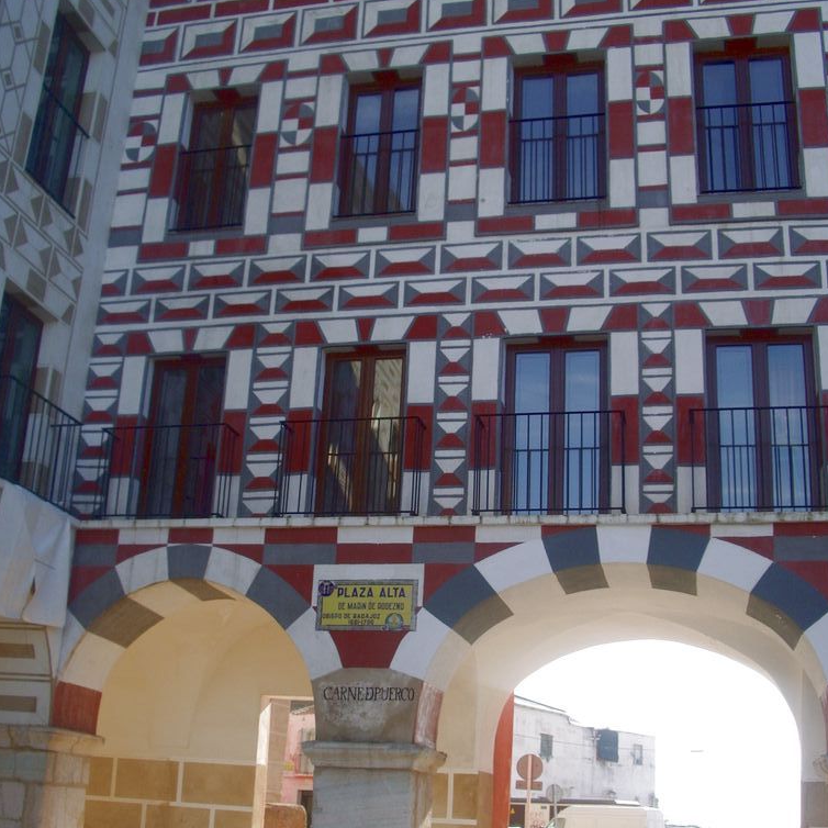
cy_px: 494
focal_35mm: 42
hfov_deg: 40.0
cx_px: 418
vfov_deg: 39.9
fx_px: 1137
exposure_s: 1/200
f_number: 4.3
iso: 50
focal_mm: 5.8
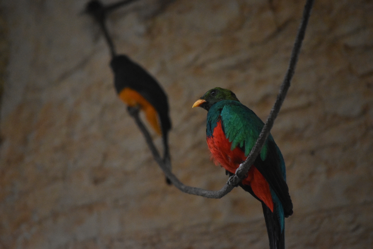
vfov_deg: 3.5
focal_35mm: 390
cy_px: 124
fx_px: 4041
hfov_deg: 5.3
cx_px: 186
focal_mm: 260
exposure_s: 1/400
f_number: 5.6
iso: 5000
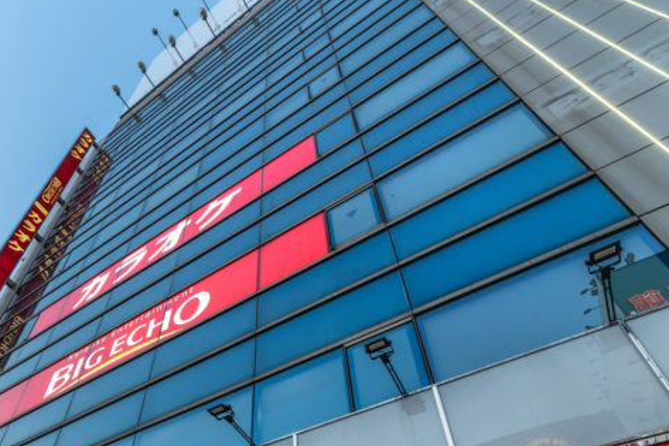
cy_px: 399
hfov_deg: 67.8
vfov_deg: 45.1
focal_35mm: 26
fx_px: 483
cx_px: 233
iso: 100
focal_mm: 12
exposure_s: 1/60
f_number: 5
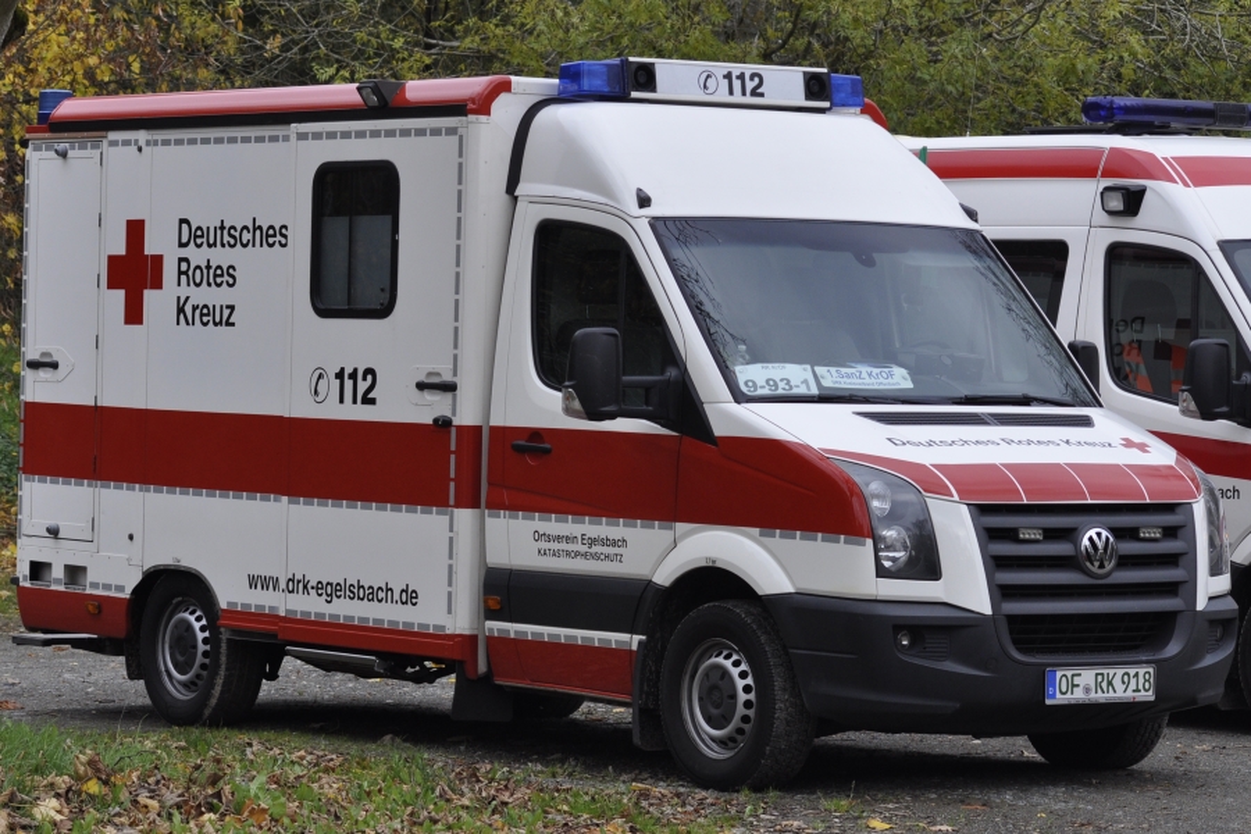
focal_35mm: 105
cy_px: 417
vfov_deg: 13.0
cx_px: 626
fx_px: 3648
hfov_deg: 19.5
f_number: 5
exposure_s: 1/400
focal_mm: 70
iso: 500
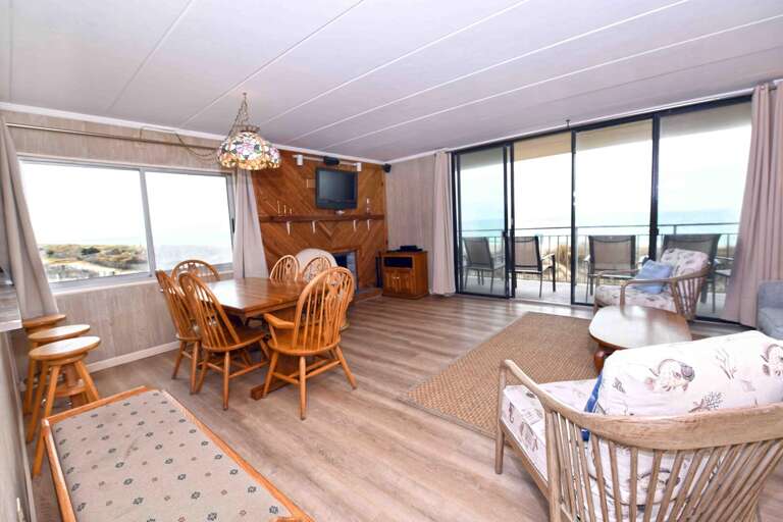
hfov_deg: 96.7
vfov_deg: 73.7
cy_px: 261
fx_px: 348
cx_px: 392
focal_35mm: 16
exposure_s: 1/100
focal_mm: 16
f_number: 7.1
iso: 320
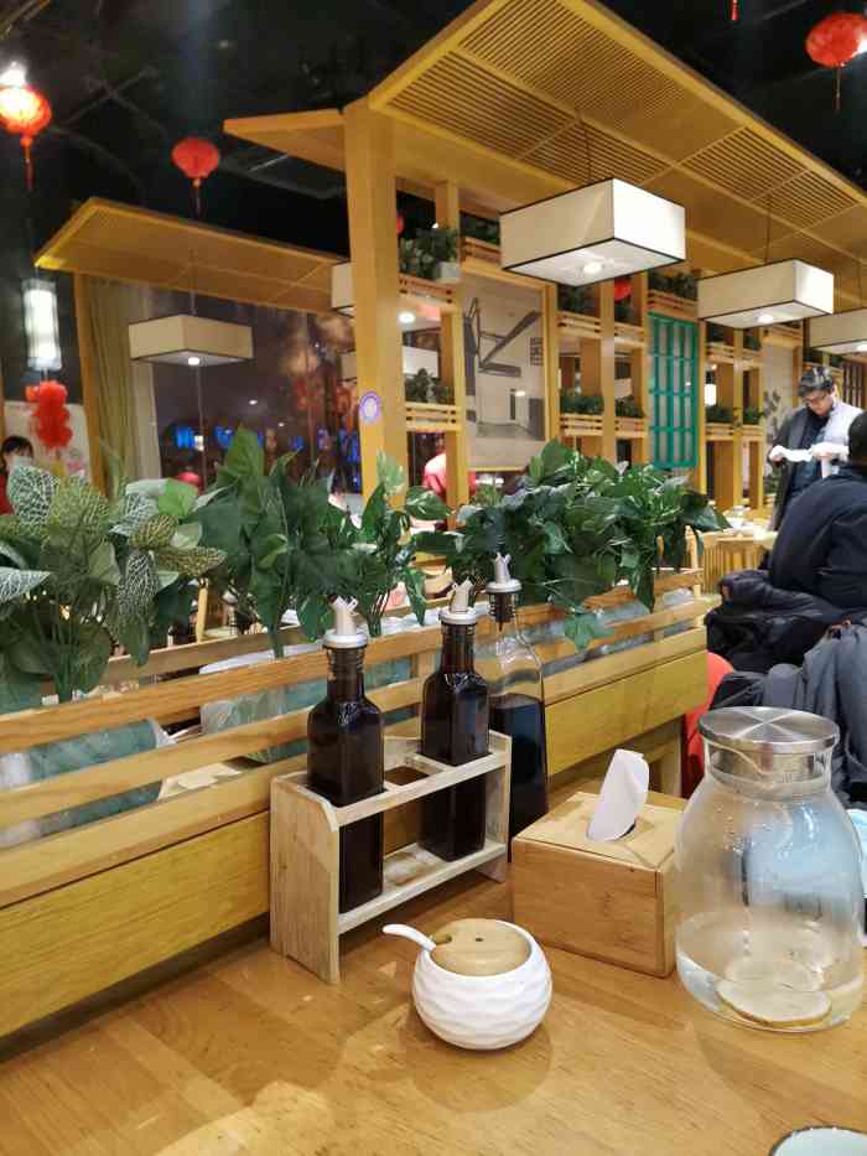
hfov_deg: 53.1
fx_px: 868
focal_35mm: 26
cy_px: 578
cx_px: 434
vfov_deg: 67.3
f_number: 1.8
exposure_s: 1/25
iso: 500
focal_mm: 5.5
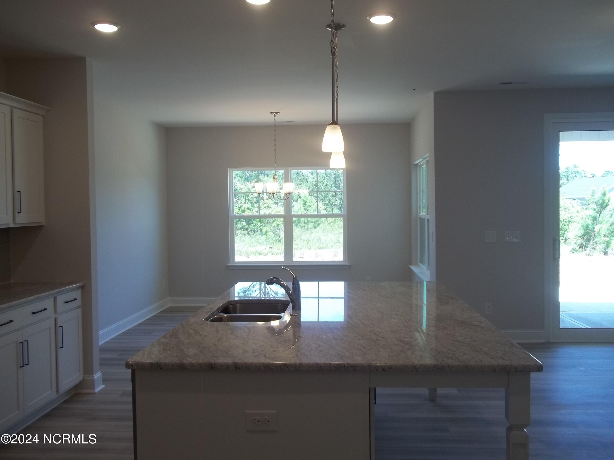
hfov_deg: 56.8
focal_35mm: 32
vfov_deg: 44.2
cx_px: 307
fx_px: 568
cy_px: 230
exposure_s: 1/60
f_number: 2.9
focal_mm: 5.7
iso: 64
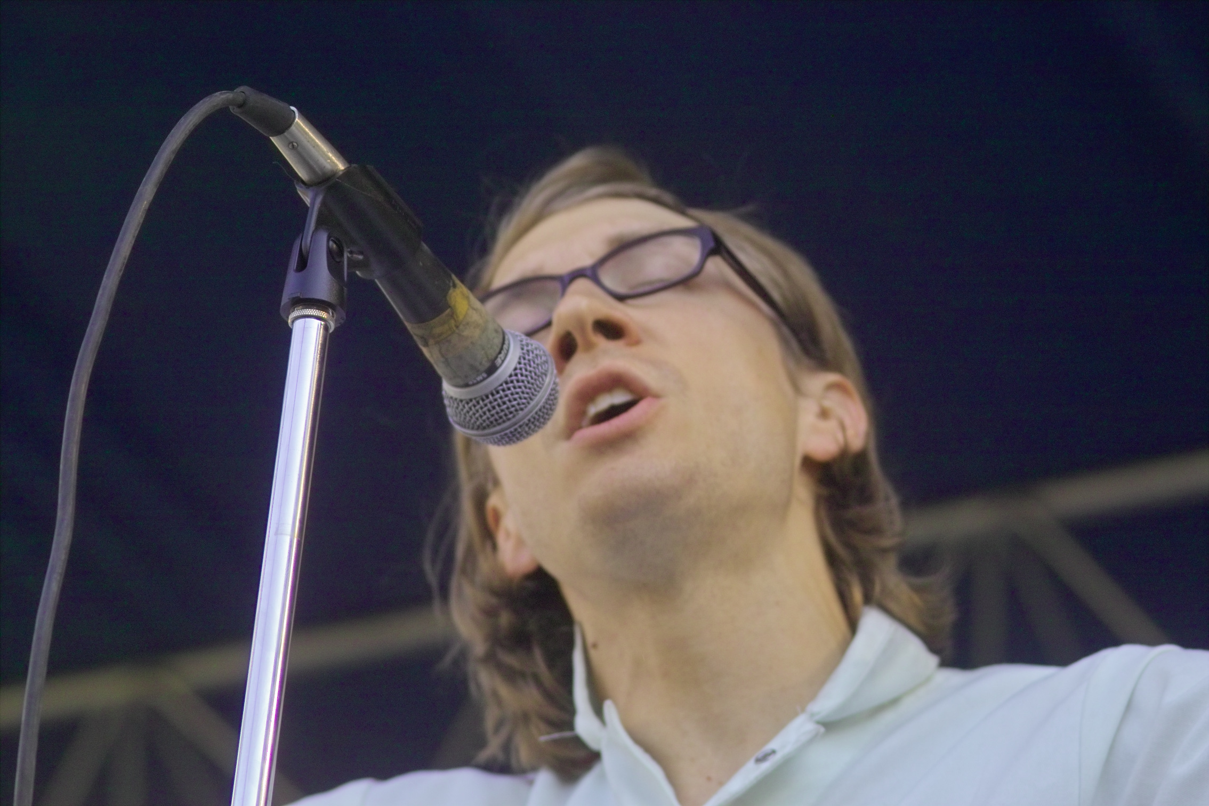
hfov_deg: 11.5
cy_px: 403
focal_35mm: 179
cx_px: 604
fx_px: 6011
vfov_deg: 7.7
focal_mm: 105
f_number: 4
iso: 200
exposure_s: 1/180
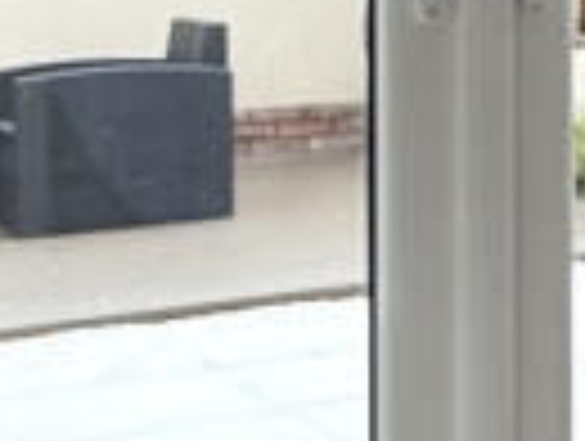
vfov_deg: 13.2
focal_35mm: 110
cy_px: -68
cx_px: 1570
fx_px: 1862
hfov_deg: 12.3
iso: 64
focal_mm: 2.22
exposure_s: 1/119
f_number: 2.2
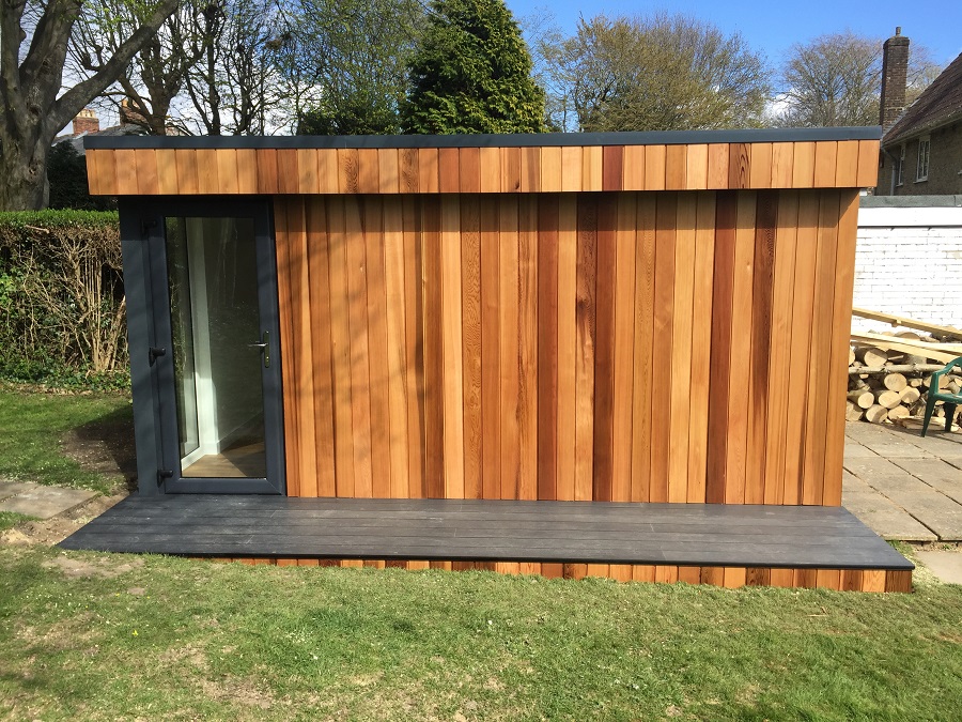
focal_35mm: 29
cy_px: 361
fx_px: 806
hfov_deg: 61.7
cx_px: 481
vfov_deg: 48.2
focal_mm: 4.15
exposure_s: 1/964
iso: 32
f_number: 2.2
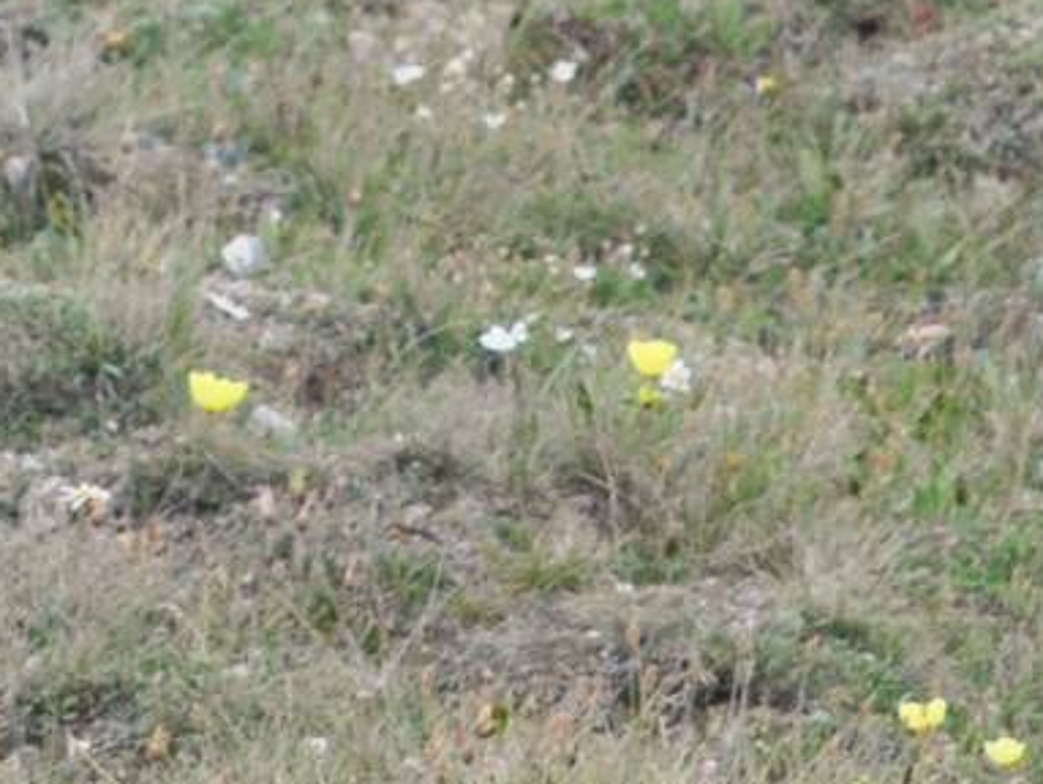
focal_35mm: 902
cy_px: 1379
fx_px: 27203
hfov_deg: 2.2
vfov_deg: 1.6
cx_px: 1860
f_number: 9
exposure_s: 1/125
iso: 500
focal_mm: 150
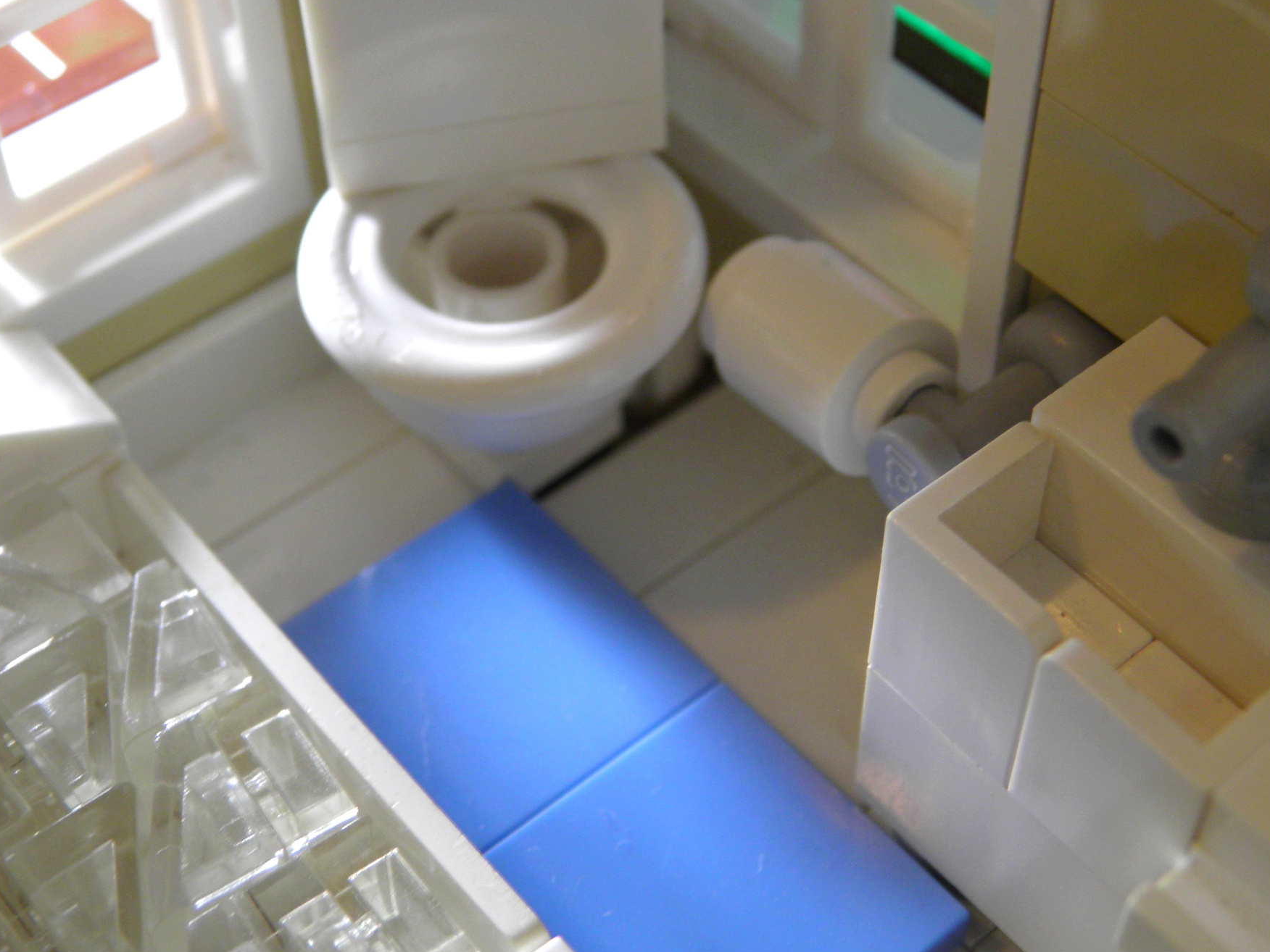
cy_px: 375
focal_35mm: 57
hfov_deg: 33.8
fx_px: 2091
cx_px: 573
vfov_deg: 25.6
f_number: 3.2
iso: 100
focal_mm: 7.1
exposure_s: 1/15
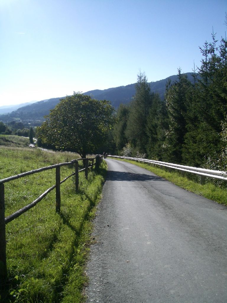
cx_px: 114
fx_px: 306
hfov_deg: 40.7
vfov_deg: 52.6
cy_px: 152
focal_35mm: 35
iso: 50
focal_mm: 5.8
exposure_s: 1/640
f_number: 4.3
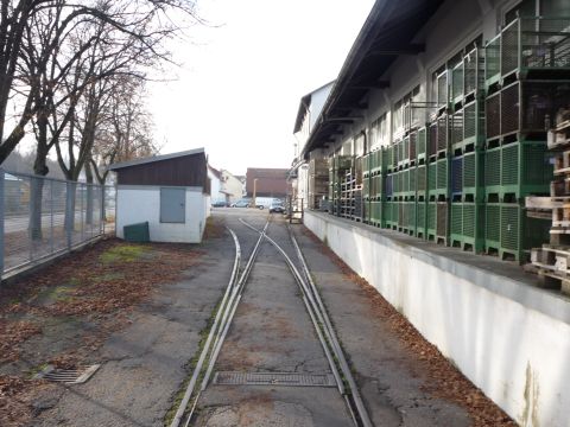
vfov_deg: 44.2
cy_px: 214
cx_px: 285
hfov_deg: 56.8
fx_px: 527
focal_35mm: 32
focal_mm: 5.2
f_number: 4
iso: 100
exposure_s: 1/100
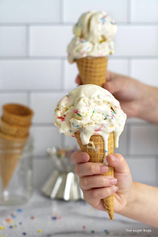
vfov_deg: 27.0
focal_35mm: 75
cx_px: 79
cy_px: 118
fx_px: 494
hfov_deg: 18.2
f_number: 2.8
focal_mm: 50
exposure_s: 1/160
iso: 200
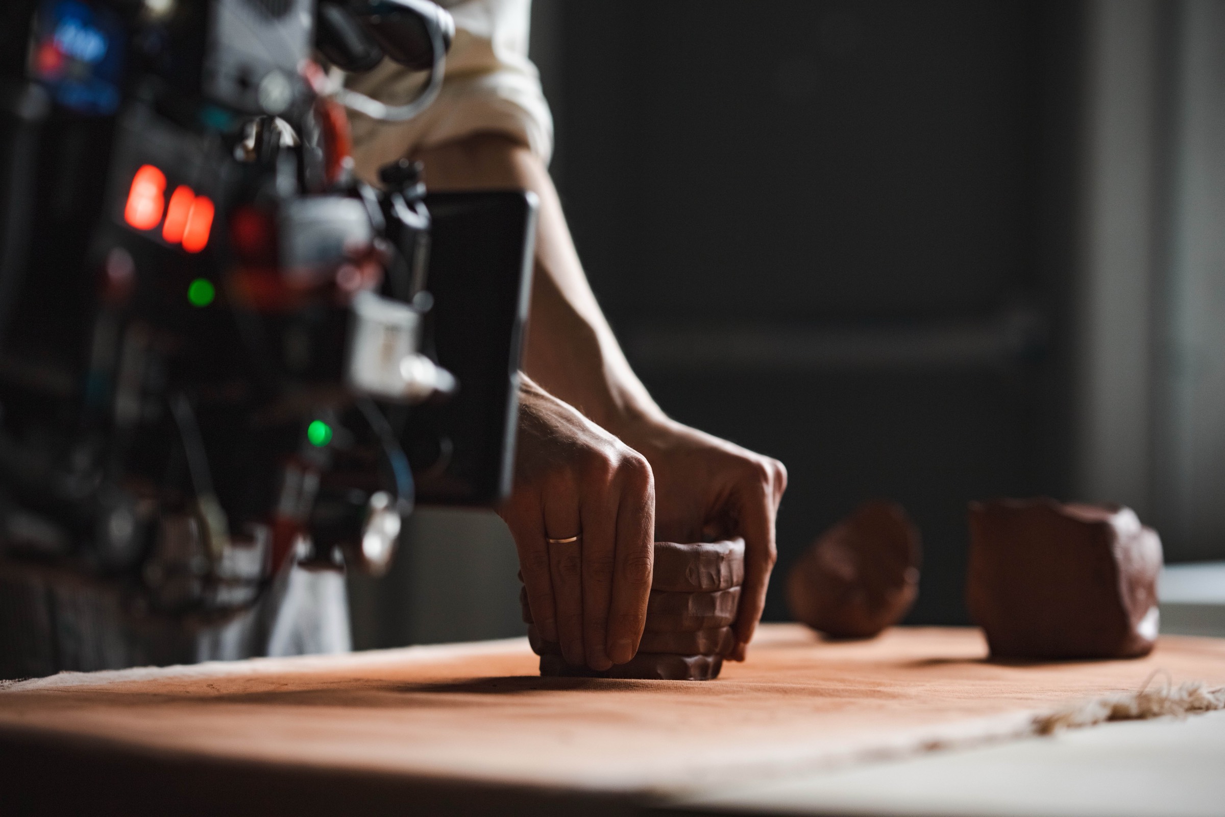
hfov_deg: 23.9
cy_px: 408
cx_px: 612
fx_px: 2892
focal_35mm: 85
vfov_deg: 16.1
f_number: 2
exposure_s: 1/125
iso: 2000
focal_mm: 85
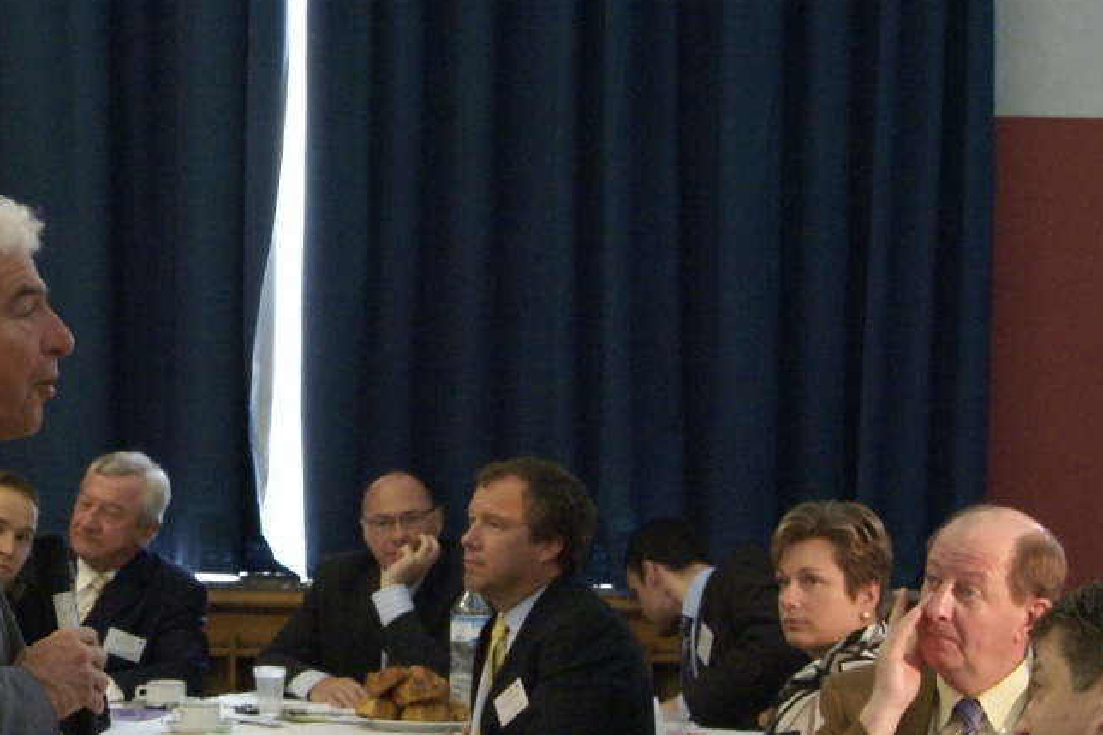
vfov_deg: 11.9
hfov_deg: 18.0
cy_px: 728
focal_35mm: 114
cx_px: 572
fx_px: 3492
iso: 1600
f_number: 6.7
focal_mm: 34
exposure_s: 1/20
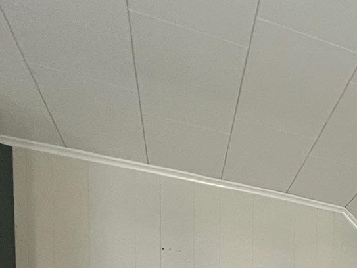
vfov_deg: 22.0
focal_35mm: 49
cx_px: 469
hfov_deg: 30.4
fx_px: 506
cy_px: 447
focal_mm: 1.57
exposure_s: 1/64
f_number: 1.8
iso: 250
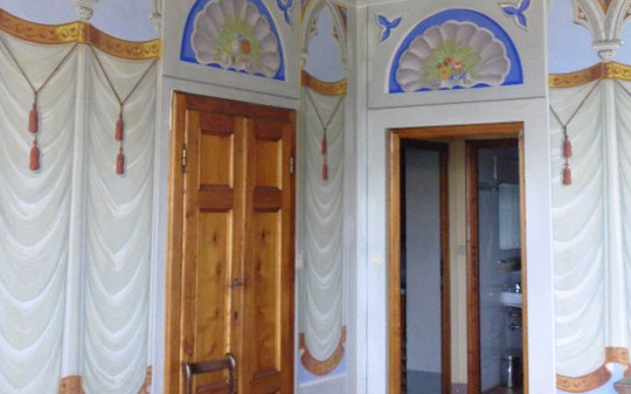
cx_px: 320
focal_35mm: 55
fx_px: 945
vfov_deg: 23.3
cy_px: 102
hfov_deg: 36.9
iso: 400
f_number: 3.5
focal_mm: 6.4
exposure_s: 1/40
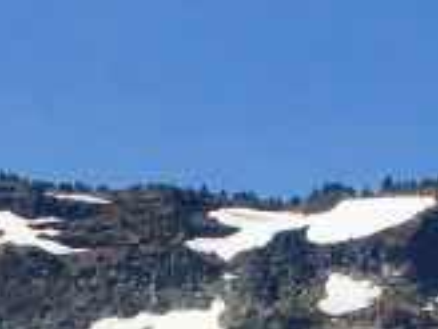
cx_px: 267
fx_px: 2682
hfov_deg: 9.3
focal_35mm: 212
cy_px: 880
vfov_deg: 6.5
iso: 32
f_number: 2.2
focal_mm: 4.15
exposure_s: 1/4950
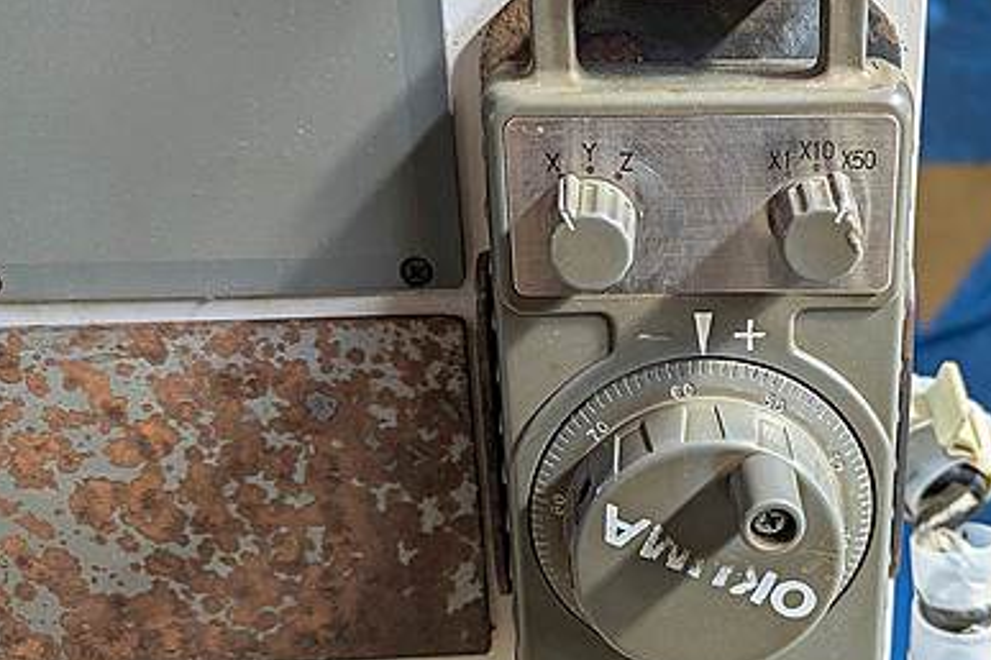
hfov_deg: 44.2
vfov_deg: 31.2
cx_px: 725
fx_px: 1184
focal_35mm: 43
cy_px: 321
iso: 223
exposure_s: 1/60
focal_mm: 5.43
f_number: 1.89
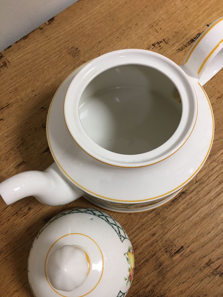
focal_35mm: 29
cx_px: 112
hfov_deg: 48.2
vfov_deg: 61.7
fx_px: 249
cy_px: 148
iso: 100
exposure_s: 1/33
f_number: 2.2
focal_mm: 4.15
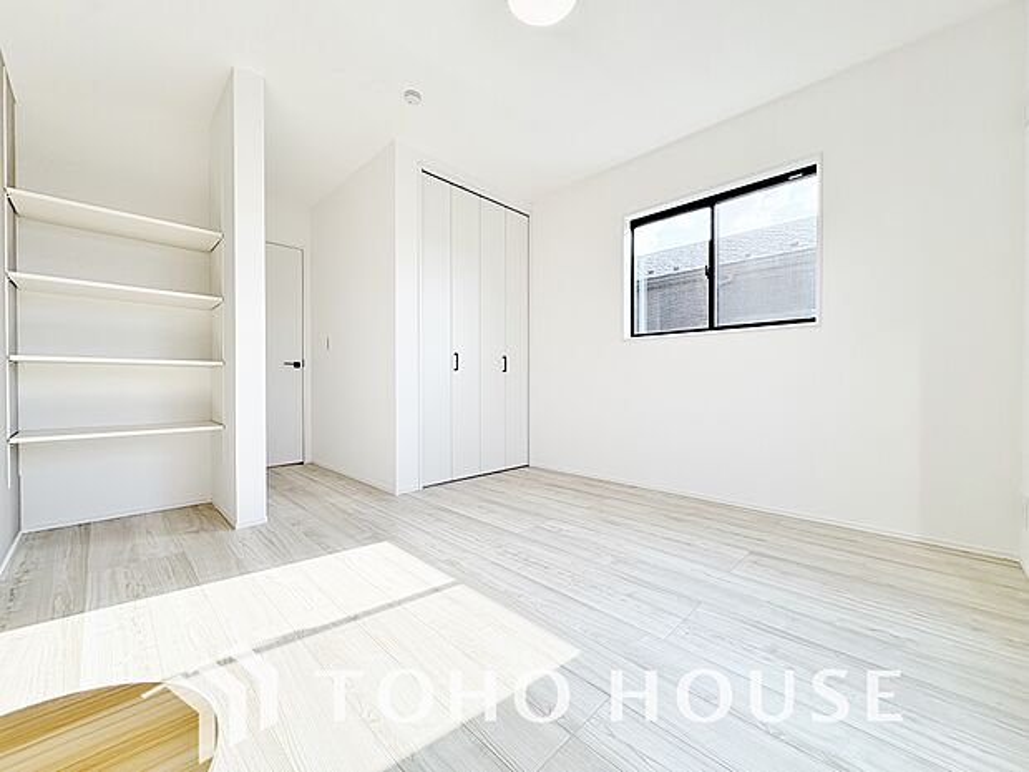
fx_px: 416
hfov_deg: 102.1
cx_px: 514
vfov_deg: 85.7
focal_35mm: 14
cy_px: 386
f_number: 2.2
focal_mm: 2.22
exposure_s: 1/289
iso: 64
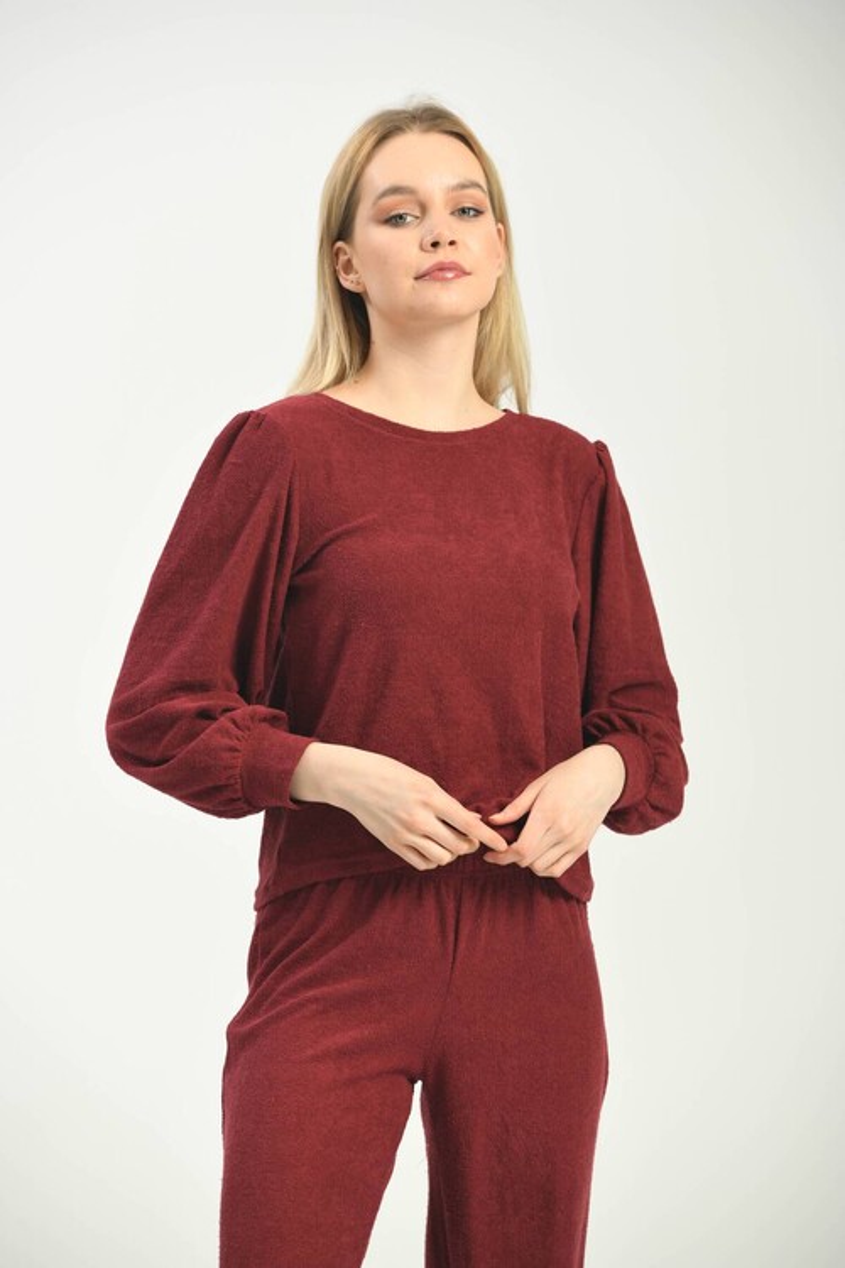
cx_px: 422
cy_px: 634
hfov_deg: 6.9
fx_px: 7041
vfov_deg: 10.3
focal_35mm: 200
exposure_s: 1/160
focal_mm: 200
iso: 100
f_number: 6.3
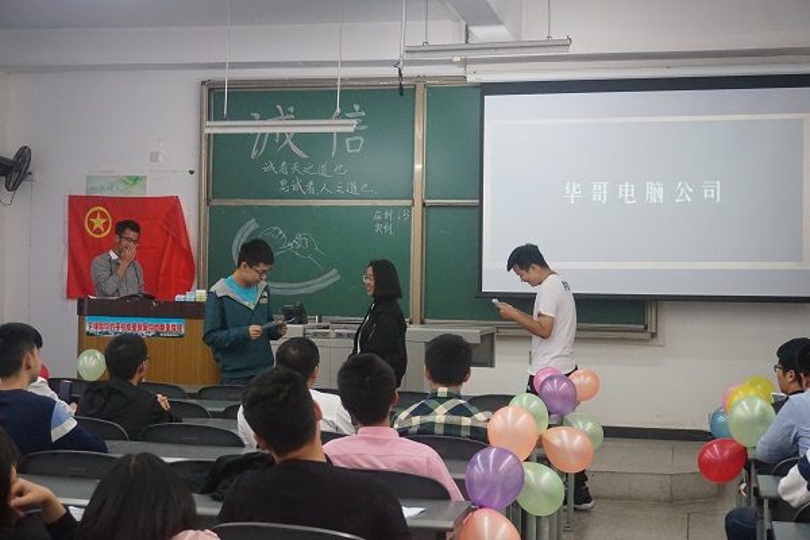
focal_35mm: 52
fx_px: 1181
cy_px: 270
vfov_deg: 25.8
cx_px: 405
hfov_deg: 37.9
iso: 3200
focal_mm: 35
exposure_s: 1/160
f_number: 5.6
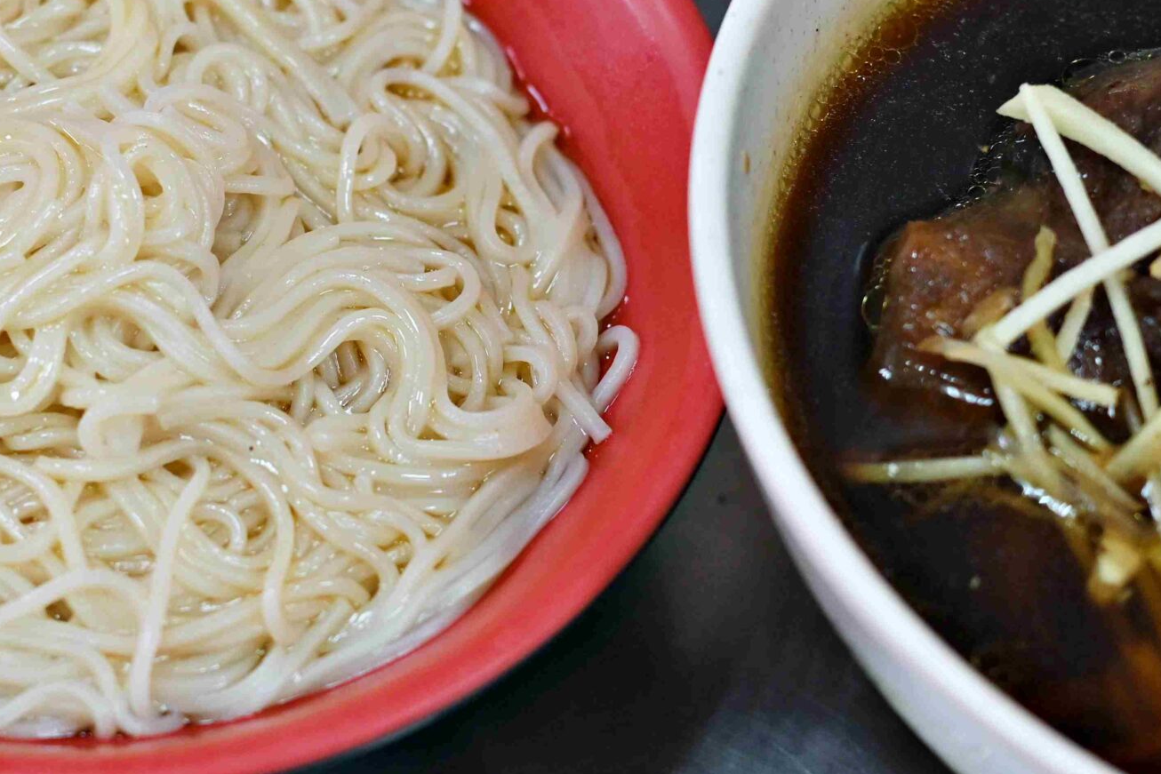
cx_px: 341
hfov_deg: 13.9
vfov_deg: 9.3
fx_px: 4741
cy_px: 279
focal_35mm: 147
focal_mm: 50
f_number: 3.2
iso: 720
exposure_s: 1/200
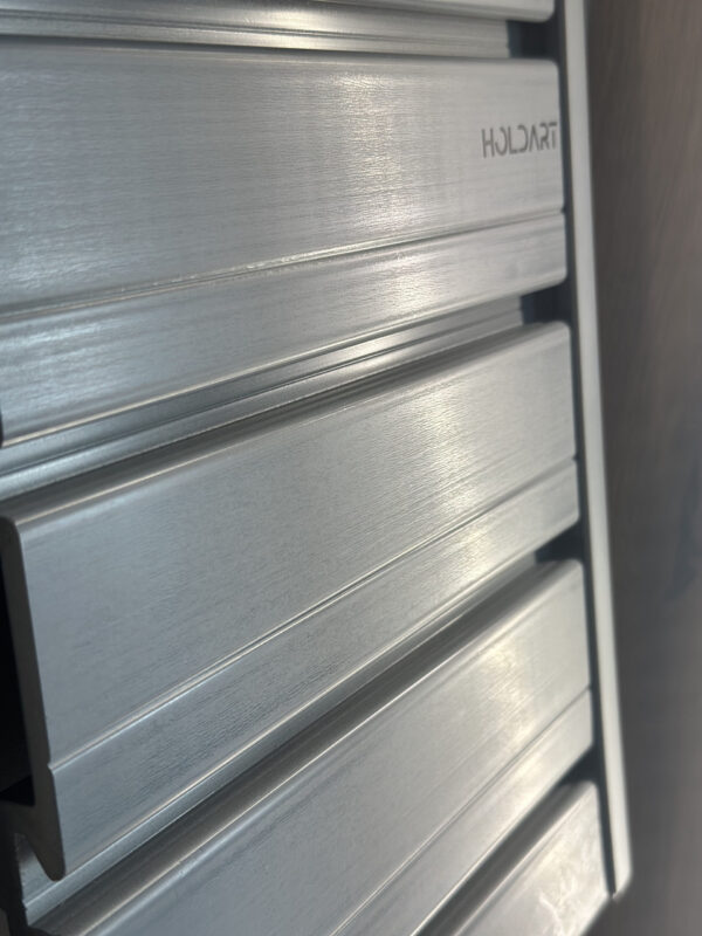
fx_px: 1298
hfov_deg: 30.3
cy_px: 468
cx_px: 351
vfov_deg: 39.7
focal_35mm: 48
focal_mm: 6.86
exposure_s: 1/121
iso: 80
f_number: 1.78
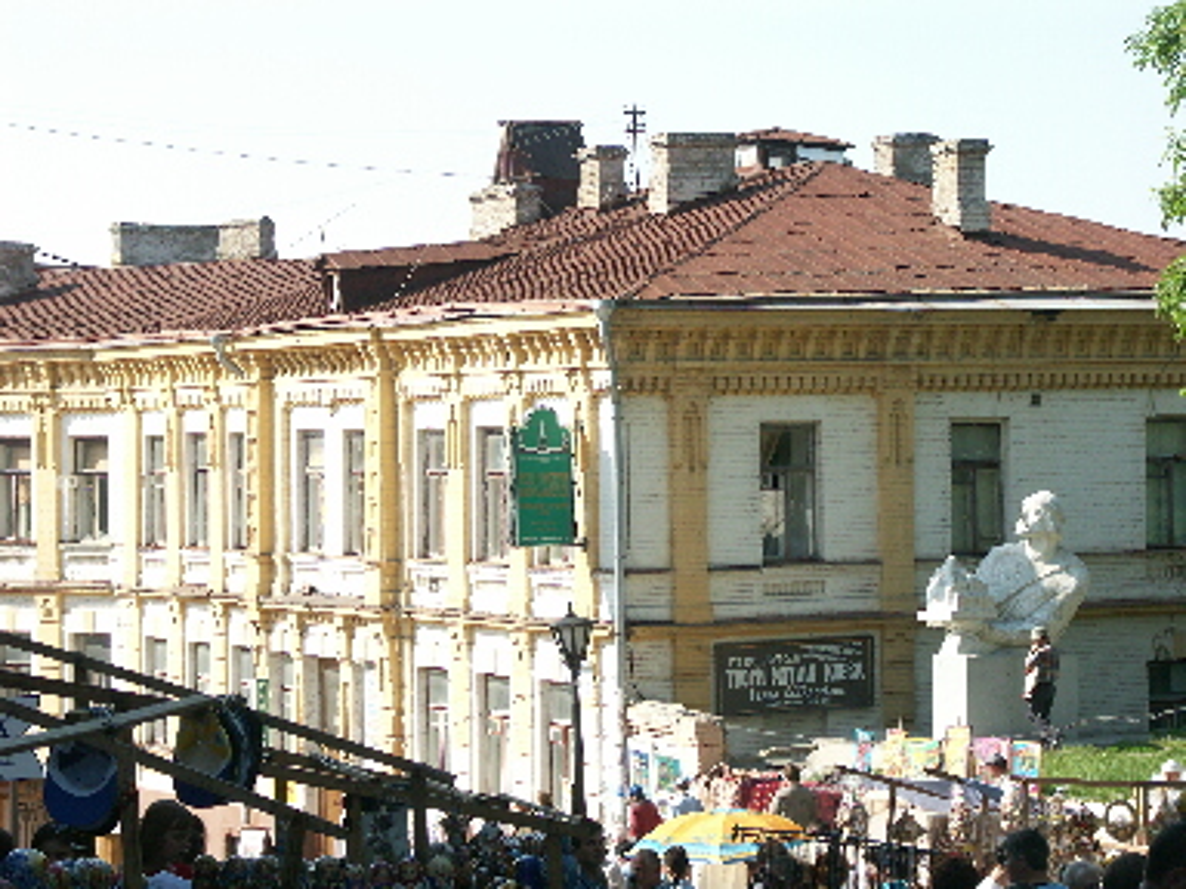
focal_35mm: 102
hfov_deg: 19.3
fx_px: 3495
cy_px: 444
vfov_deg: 14.5
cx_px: 593
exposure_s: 1/800
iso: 100
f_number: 4
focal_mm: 25.41
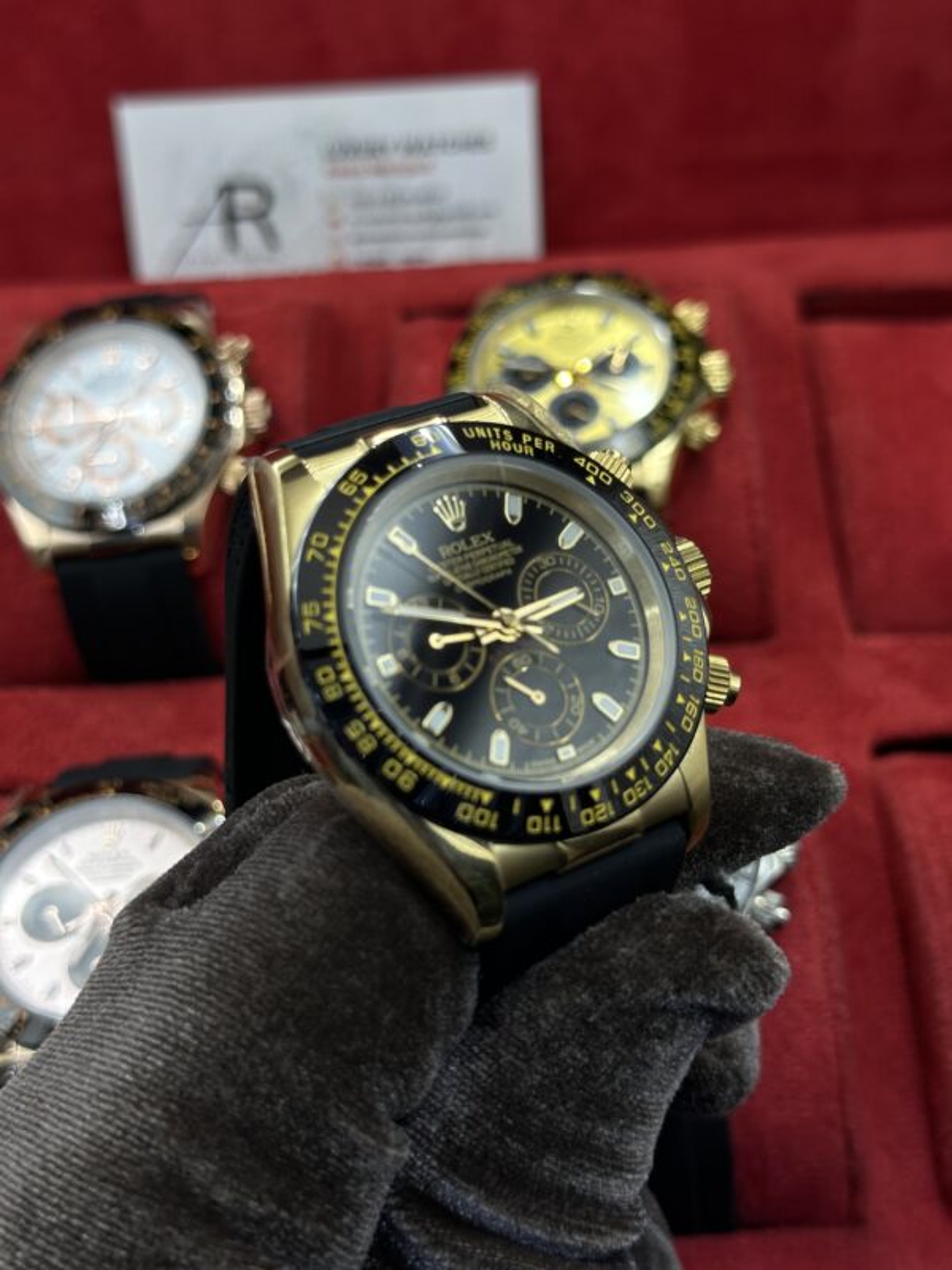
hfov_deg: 30.3
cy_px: 635
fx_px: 1760
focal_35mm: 48
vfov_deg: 39.7
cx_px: 476
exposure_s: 1/767
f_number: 1.78
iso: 64
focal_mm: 6.86
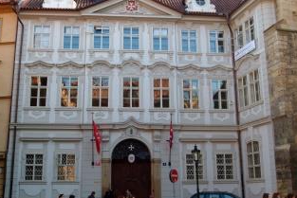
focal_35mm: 43
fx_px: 355
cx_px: 139
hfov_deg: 45.4
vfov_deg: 31.2
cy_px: 97
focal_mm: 20
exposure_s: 1/180
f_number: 6.7
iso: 200
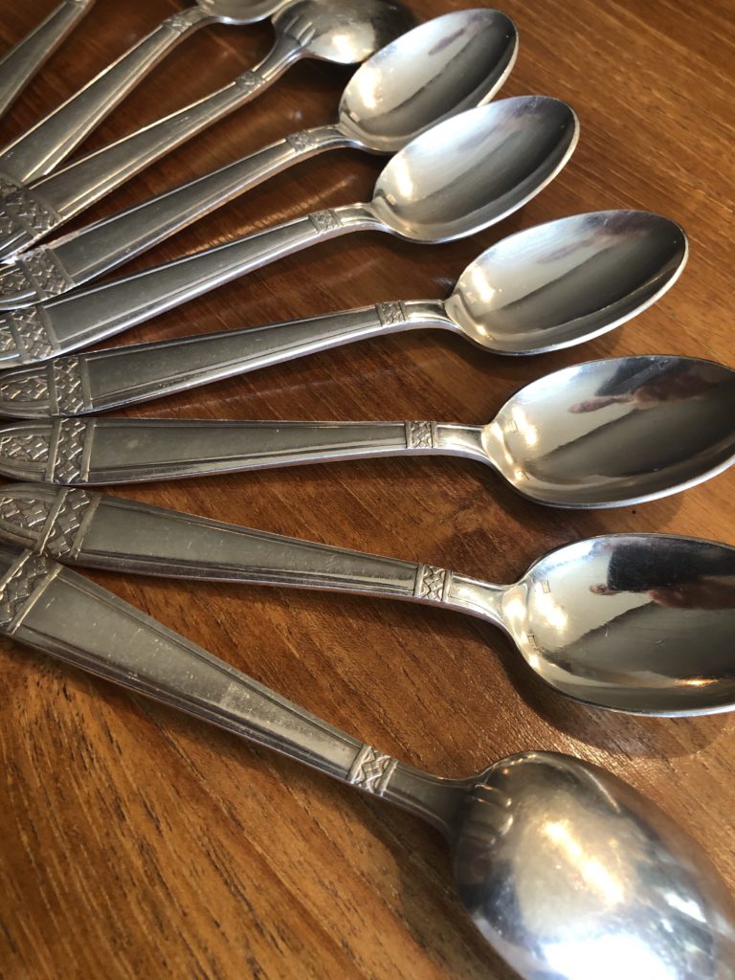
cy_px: 490
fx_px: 793
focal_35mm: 28
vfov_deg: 63.4
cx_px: 368
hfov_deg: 49.7
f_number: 1.8
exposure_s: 1/17
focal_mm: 4
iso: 64
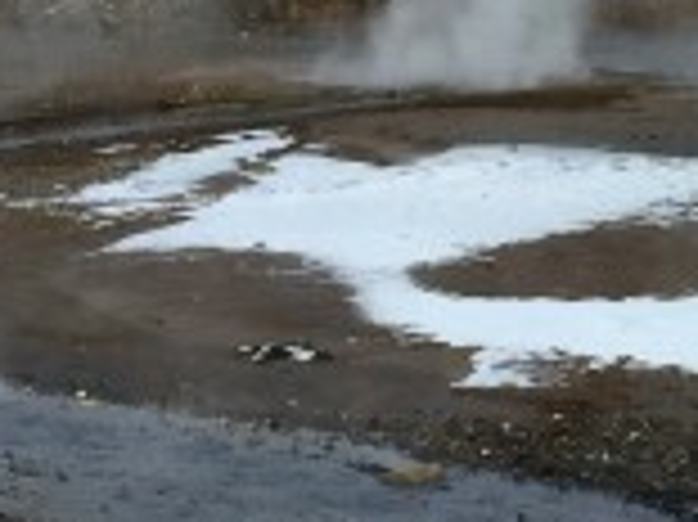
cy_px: 79
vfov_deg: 11.2
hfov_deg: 13.8
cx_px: 1157
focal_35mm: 131
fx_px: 2639
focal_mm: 4.15
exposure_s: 1/2825
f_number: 2.2
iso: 32
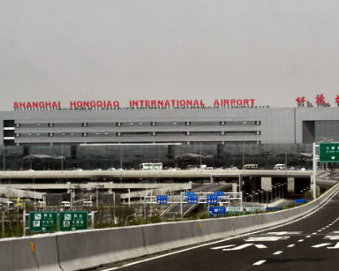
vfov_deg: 13.3
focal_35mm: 116
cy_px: 131
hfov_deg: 16.6
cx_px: 208
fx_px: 1164
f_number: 6.9
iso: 100
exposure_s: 1/320
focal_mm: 19.7
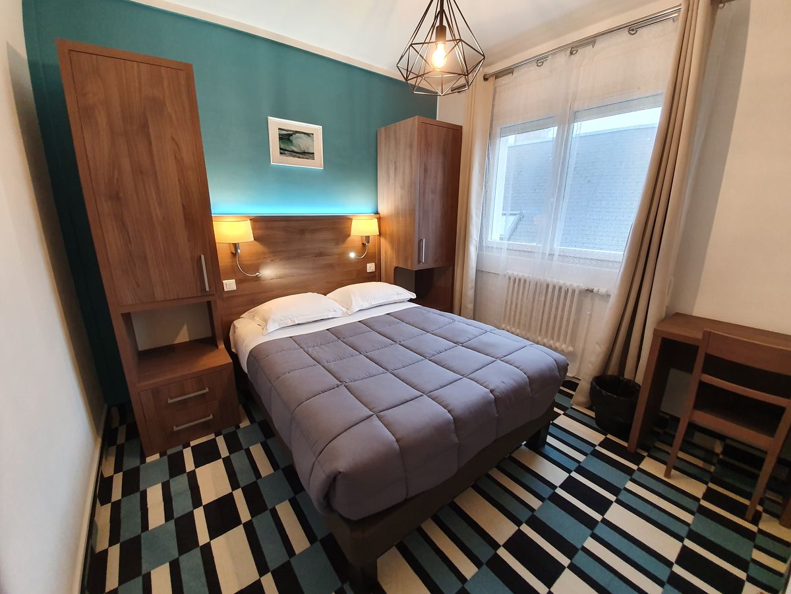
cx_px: 396
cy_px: 297
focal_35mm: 13
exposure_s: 1/50
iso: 200
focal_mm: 1.8
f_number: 2.2
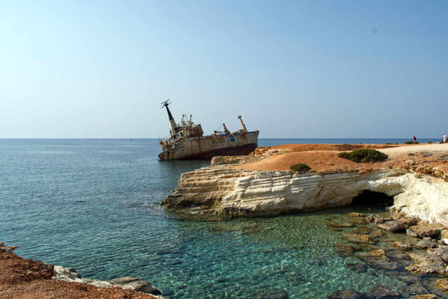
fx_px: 336
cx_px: 224
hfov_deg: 67.4
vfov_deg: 47.9
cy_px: 150
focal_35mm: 27
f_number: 11
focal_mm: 18
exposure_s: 1/500
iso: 250
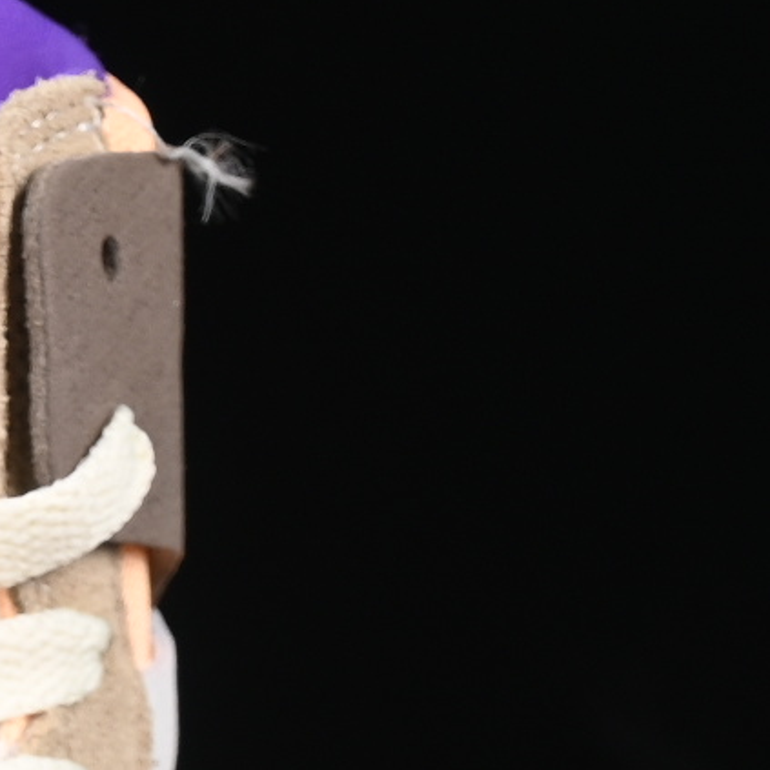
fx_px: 10545
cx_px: -801
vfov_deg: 4.1
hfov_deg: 4.1
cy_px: 1620
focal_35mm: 419
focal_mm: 50
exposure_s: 1/60
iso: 160
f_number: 7.1
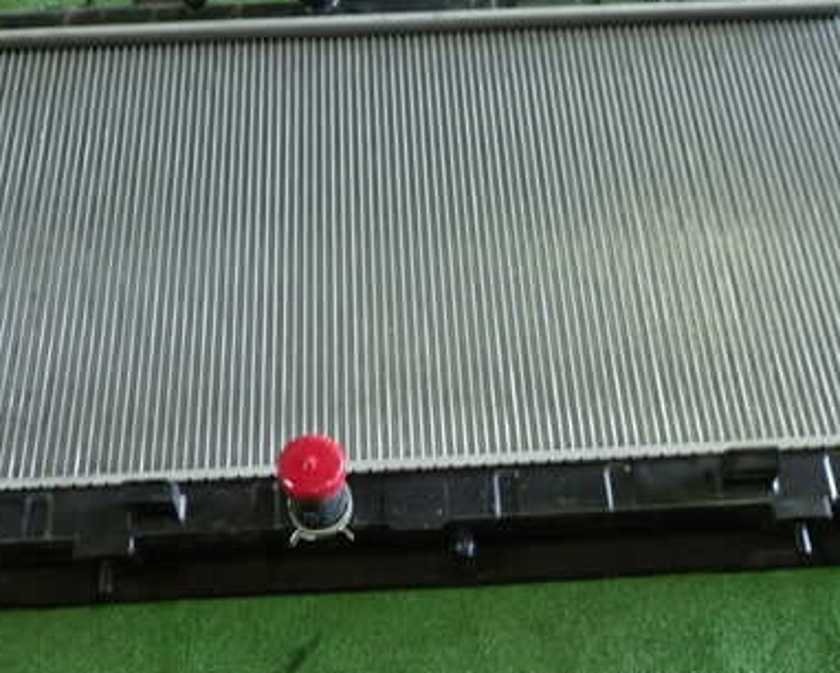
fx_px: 1144
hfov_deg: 40.3
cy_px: 286
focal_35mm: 46
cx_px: 433
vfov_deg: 32.7
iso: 320
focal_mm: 5.4
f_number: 2.3
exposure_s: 1/30
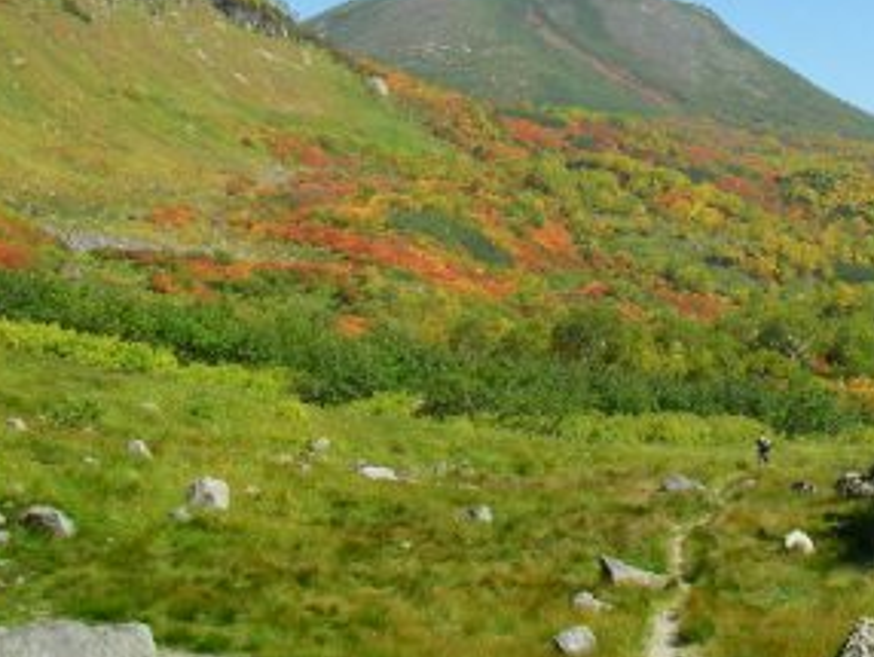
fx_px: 1718
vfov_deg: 21.4
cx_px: 642
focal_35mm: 68
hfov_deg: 28.2
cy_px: 147
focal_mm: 6.3
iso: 64
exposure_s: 1/160
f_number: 6.6
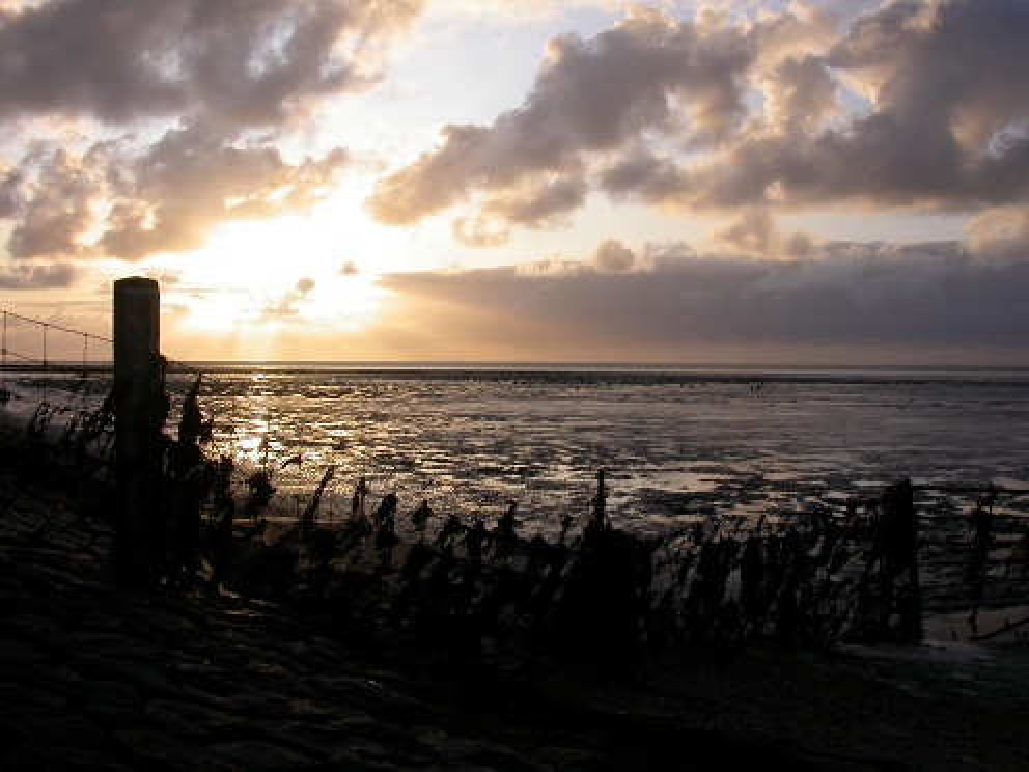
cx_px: 514
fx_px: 1130
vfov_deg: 37.7
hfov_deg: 49.0
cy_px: 386
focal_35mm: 38
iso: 100
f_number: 7.5
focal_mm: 7.85
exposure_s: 1/330
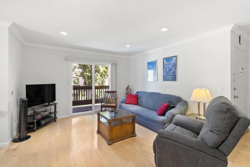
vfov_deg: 73.9
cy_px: 84
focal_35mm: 16
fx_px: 111
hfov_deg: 96.7
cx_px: 125
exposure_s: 1/5
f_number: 8
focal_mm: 16
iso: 500
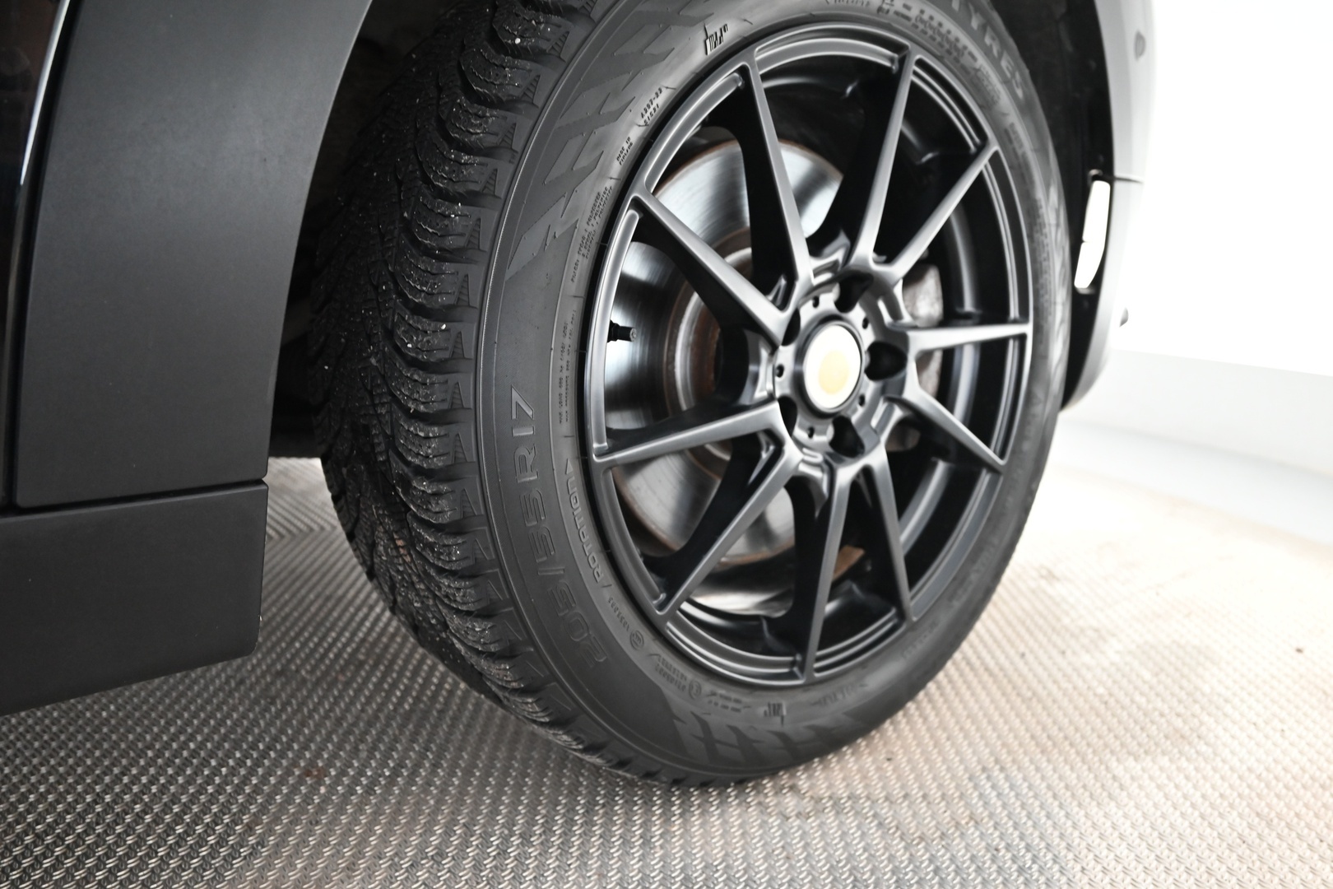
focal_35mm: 29
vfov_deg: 45.0
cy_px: 444
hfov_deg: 63.7
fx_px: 1074
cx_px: 666
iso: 3200
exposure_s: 1/80
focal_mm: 29
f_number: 4.5
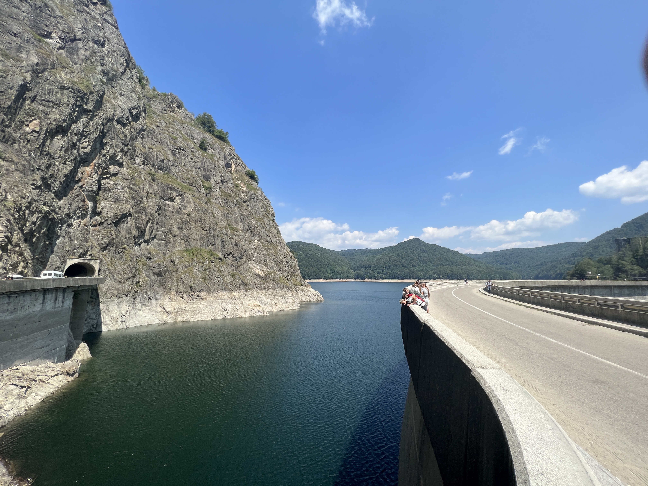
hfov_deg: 106.2
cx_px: 324
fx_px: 243
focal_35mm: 13
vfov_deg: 89.9
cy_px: 243
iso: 32
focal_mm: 1.57
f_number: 1.8
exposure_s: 1/1783
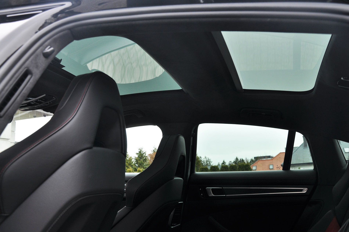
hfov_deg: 57.3
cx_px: 174
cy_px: 116
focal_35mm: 33
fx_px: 319
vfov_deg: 39.9
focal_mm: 22
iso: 250
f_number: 6.3
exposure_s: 1/40
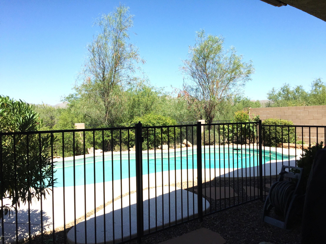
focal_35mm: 29
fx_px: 273
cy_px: 122
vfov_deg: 48.2
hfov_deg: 61.7
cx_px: 163
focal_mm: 4.15
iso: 32
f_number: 2.2
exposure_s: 1/2825
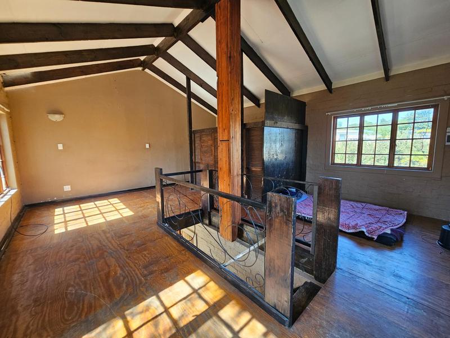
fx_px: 169
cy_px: 169
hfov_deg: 106.2
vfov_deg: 89.9
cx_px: 225
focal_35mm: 13
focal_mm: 2.2
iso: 50
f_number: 2.2
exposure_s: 1/50
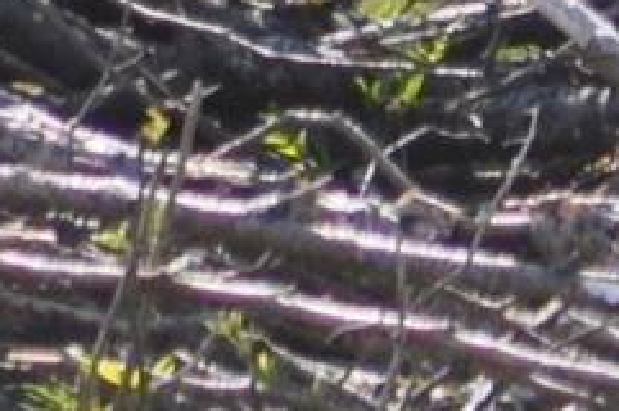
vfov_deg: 0.5
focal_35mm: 2983
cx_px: 1759
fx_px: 51222
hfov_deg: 0.7
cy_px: 158
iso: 400
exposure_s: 1/1250
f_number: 5.6
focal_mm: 300
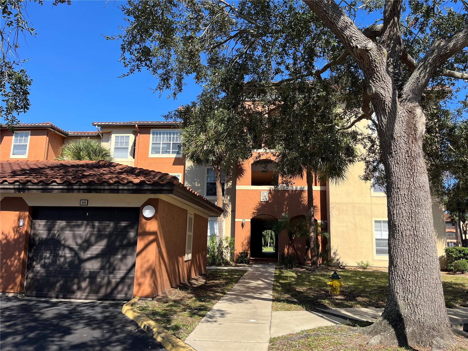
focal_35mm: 26
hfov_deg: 67.3
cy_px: 176
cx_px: 234
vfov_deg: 53.1
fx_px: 352
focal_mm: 5.1
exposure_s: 1/1957
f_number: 1.6
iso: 50
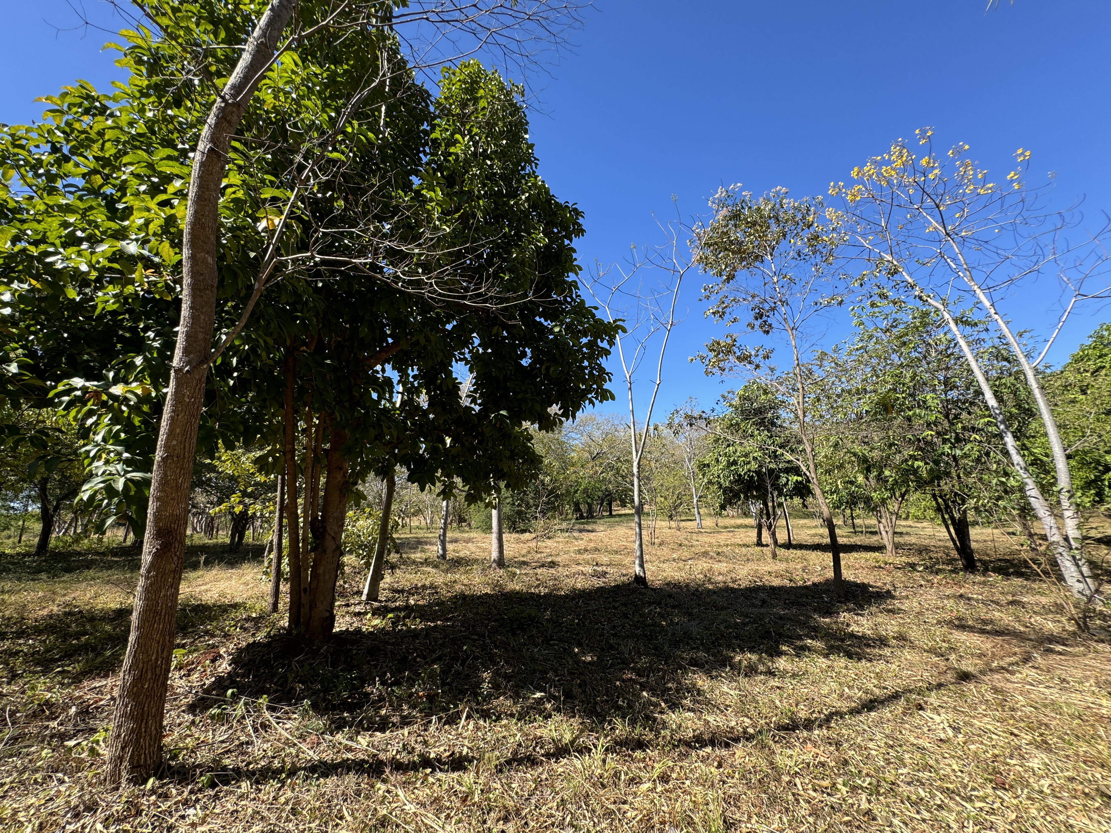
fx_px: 449
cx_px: 556
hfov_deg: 102.1
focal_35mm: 14
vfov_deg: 85.7
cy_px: 416
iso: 40
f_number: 2.2
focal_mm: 2.22
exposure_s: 1/727
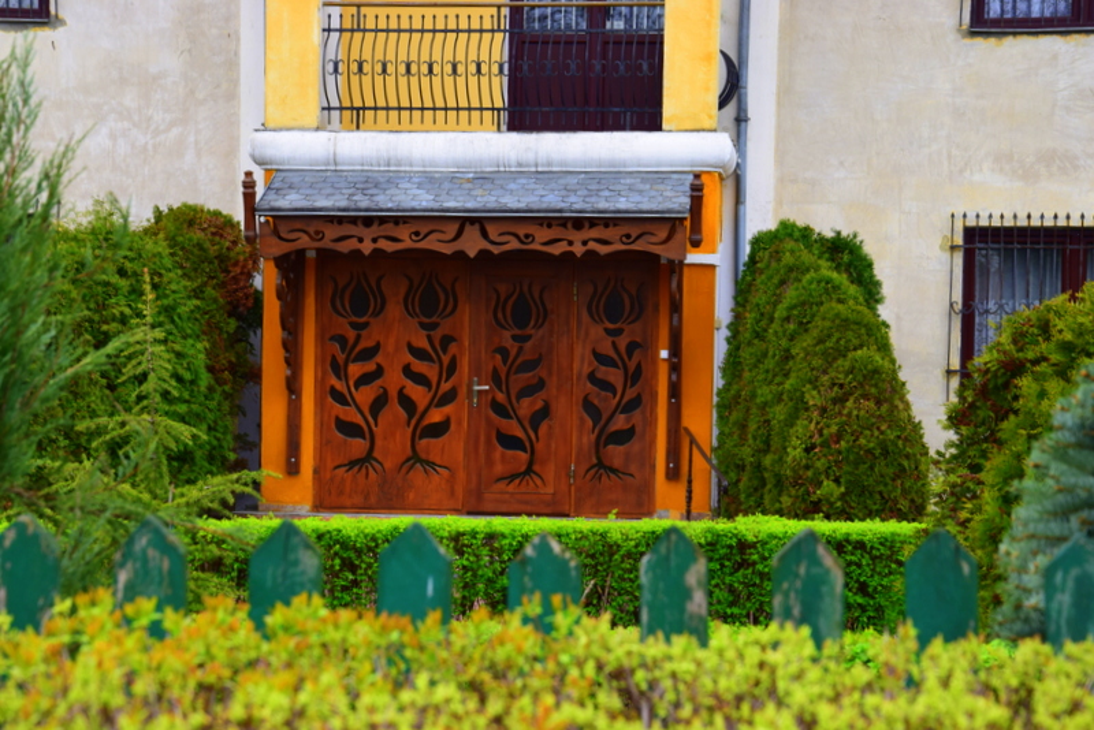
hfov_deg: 20.6
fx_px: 3009
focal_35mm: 99
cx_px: 547
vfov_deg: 13.8
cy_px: 365
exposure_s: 1/100
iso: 400
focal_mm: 66
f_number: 9
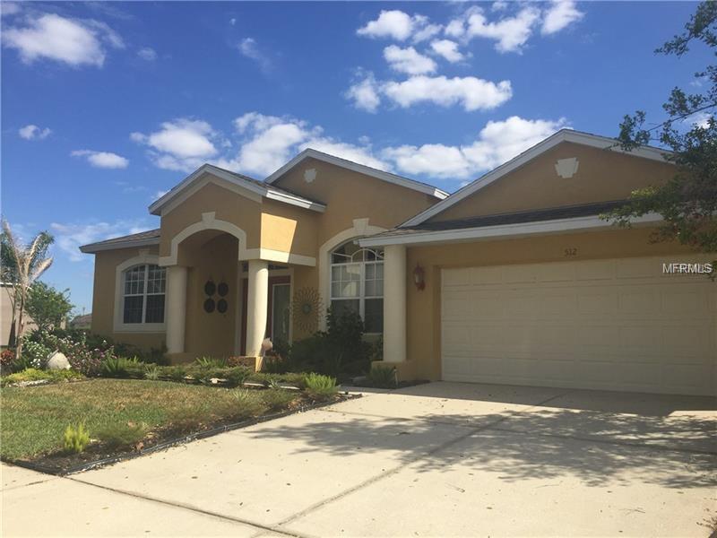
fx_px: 601
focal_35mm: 29
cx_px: 358
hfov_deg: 61.7
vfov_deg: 48.2
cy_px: 269
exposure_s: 1/2639
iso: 32
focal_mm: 4.15
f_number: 2.2
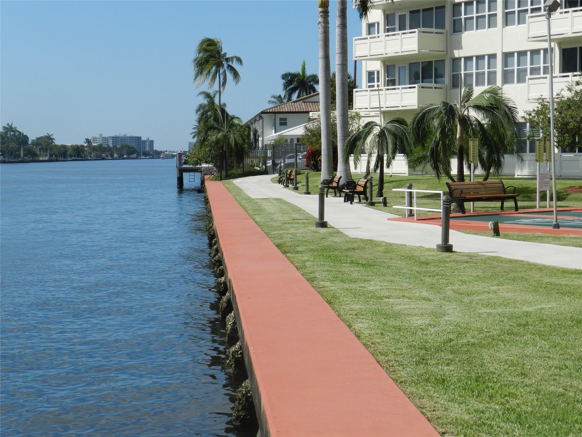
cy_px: 218
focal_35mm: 68
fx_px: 1143
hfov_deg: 28.6
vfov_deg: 21.6
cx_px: 291
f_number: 5
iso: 160
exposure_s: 1/1250
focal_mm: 12.1
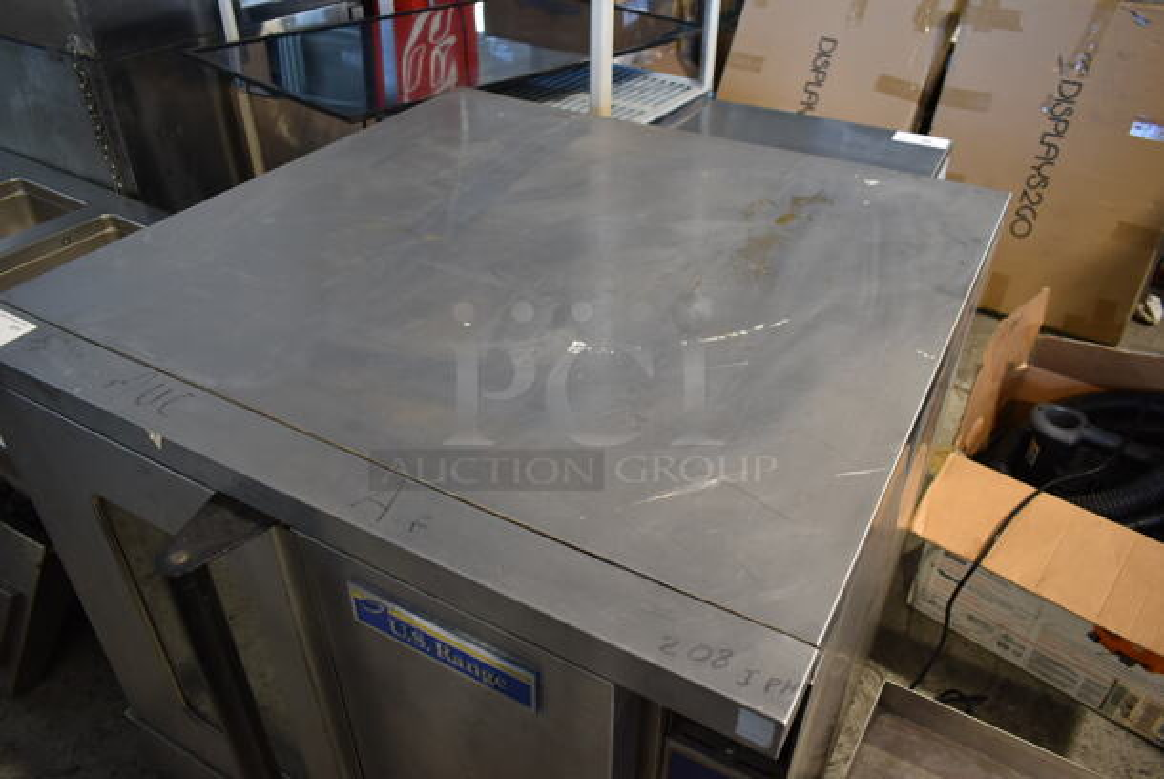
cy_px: 390
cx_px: 582
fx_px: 874
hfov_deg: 67.3
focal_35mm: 27
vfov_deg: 48.0
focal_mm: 18
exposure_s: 1/30
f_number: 3.5
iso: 640
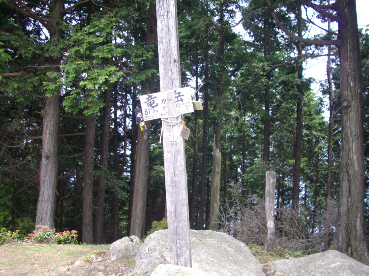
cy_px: 138
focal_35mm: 37
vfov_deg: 38.7
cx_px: 184
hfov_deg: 50.1
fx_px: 394
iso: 100
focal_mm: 6.2
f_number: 2.8
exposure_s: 1/200
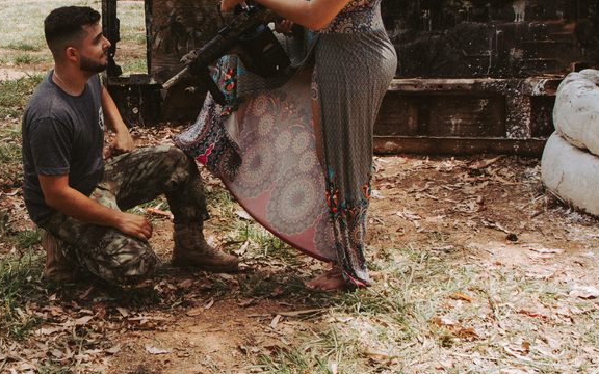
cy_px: 96
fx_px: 883
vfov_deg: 23.7
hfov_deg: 36.1
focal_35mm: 54
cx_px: 113
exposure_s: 1/800
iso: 320
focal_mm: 17
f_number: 5
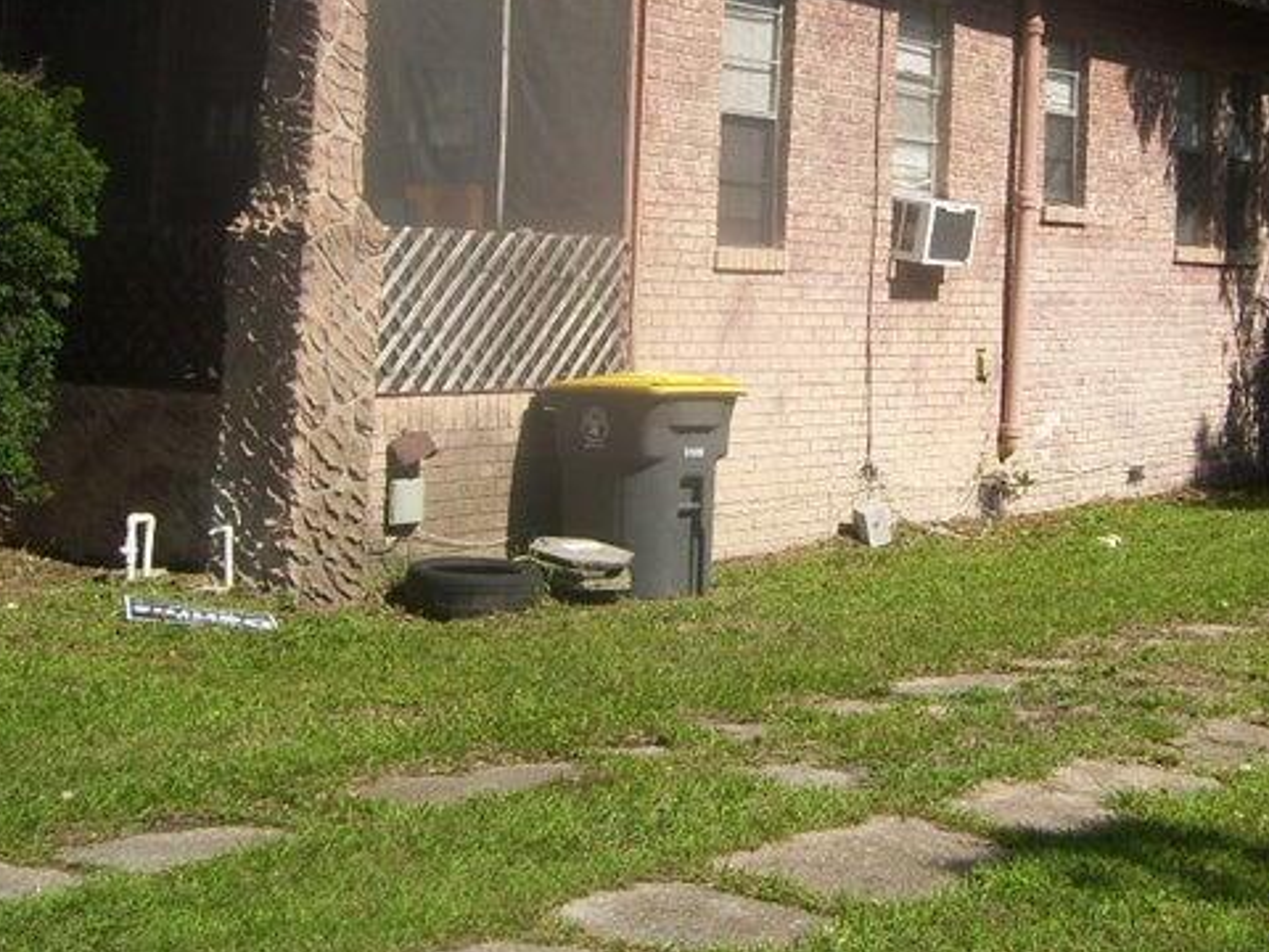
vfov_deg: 22.8
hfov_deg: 30.2
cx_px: 747
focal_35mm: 64
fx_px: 2346
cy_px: 283
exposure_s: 1/500
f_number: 4.8
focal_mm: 6
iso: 80
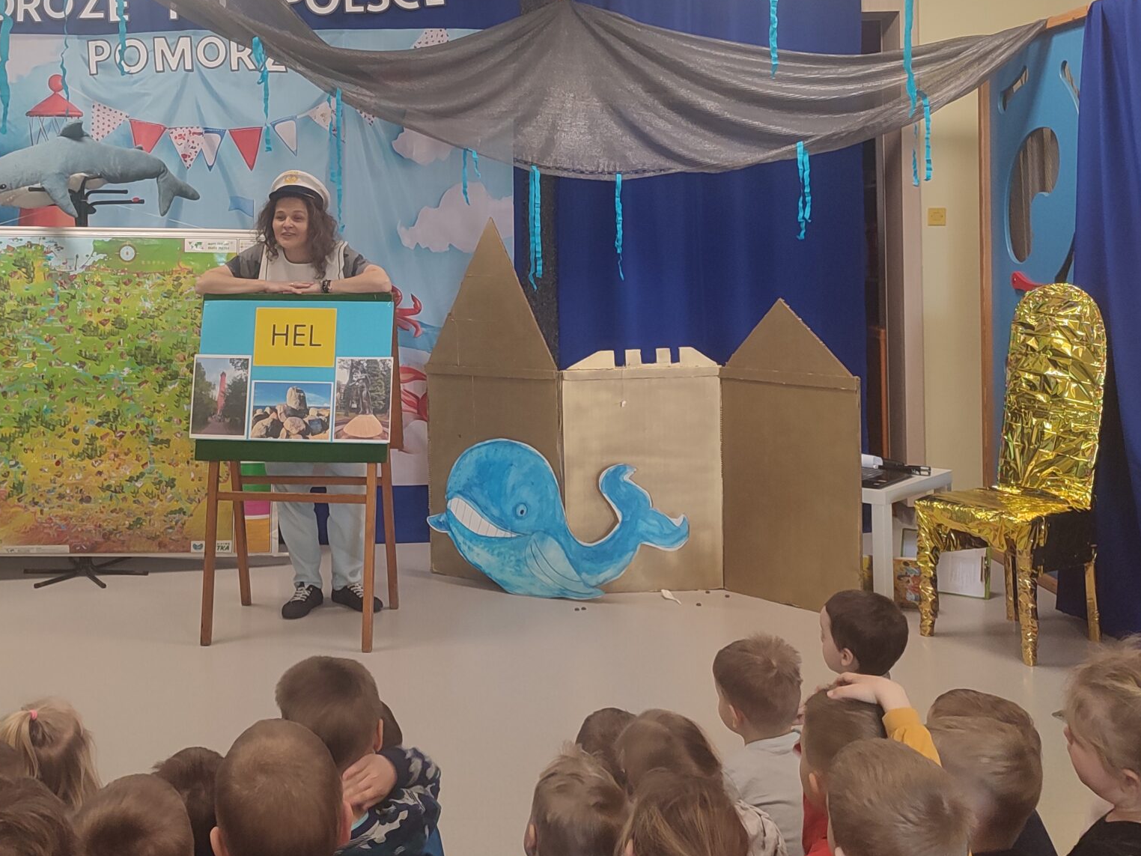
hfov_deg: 44.3
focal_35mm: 42
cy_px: 265
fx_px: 1384
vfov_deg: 33.9
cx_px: 397
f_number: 1.9
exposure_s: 1/33
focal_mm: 6.04
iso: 229
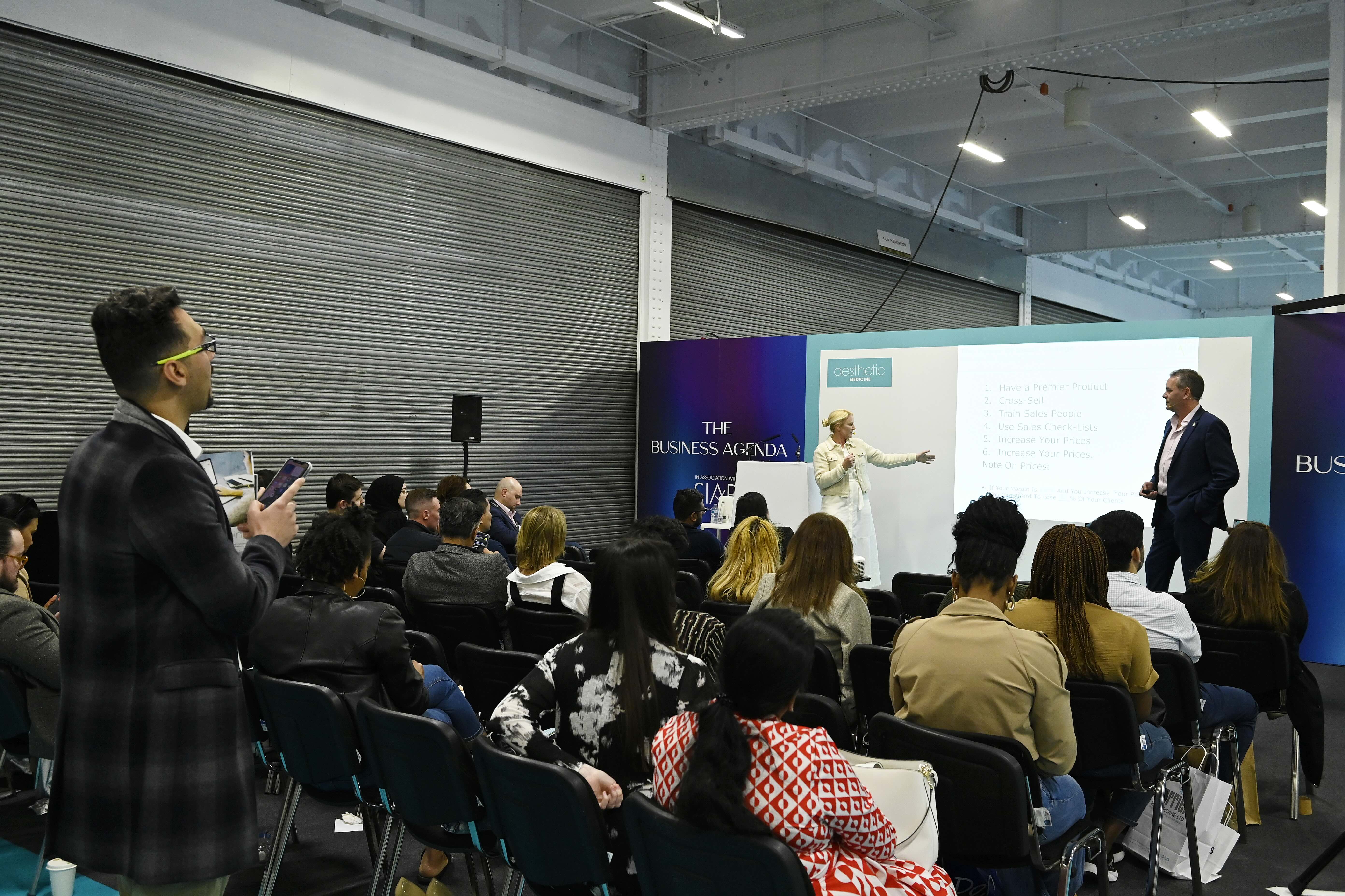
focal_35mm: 32
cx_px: 672
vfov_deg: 41.1
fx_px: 1195
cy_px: 448
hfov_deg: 58.7
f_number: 4.5
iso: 4000
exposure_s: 1/320
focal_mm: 32
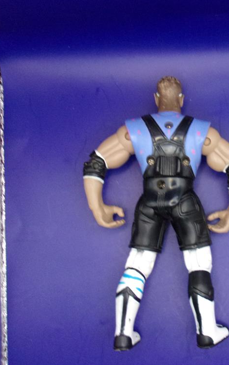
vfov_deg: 50.4
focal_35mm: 39
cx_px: 204
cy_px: 184
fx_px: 389
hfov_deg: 31.3
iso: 400
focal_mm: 4.9
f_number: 3
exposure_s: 1/23
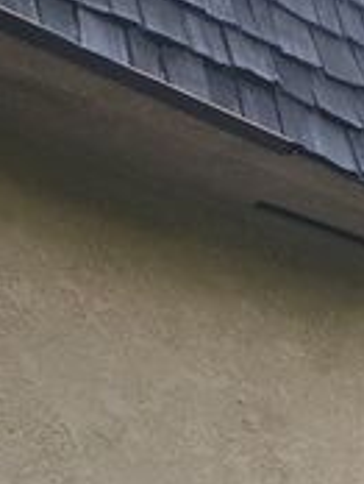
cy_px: 772
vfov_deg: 18.9
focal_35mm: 88
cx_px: 358
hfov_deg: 16.5
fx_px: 1231
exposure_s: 1/2111
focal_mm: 6.3
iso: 80
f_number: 1.7
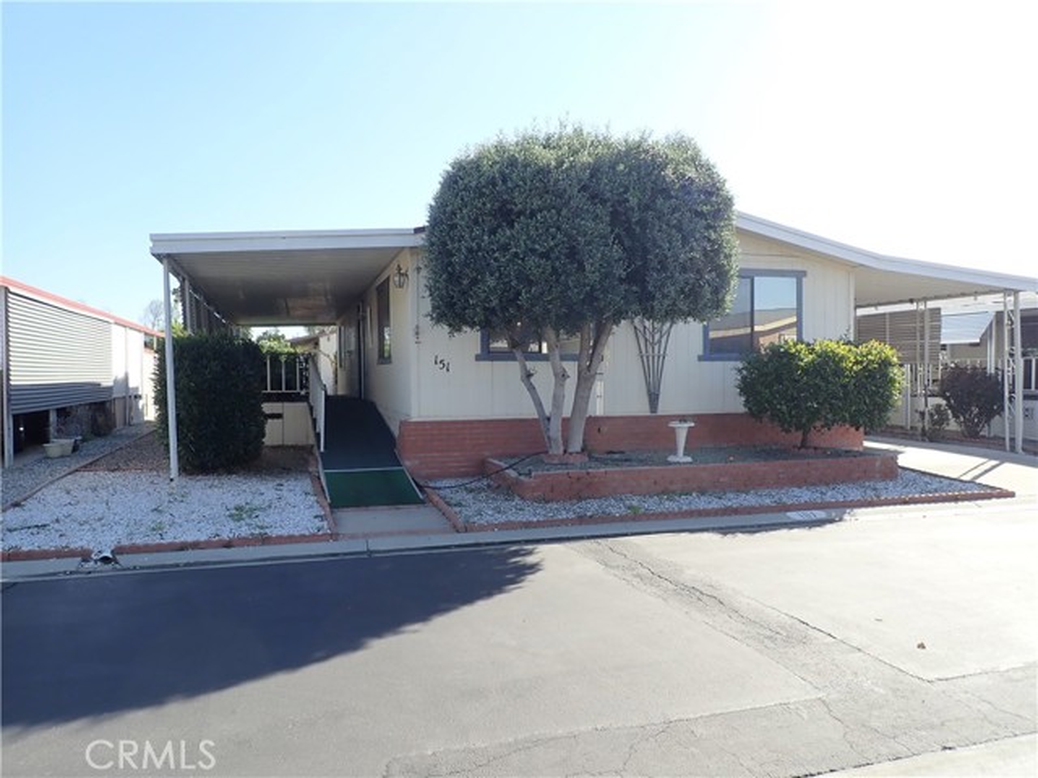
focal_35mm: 25
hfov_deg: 69.4
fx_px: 750
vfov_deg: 54.9
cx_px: 519
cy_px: 389
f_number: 2.8
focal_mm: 4.5
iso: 100
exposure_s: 1/500
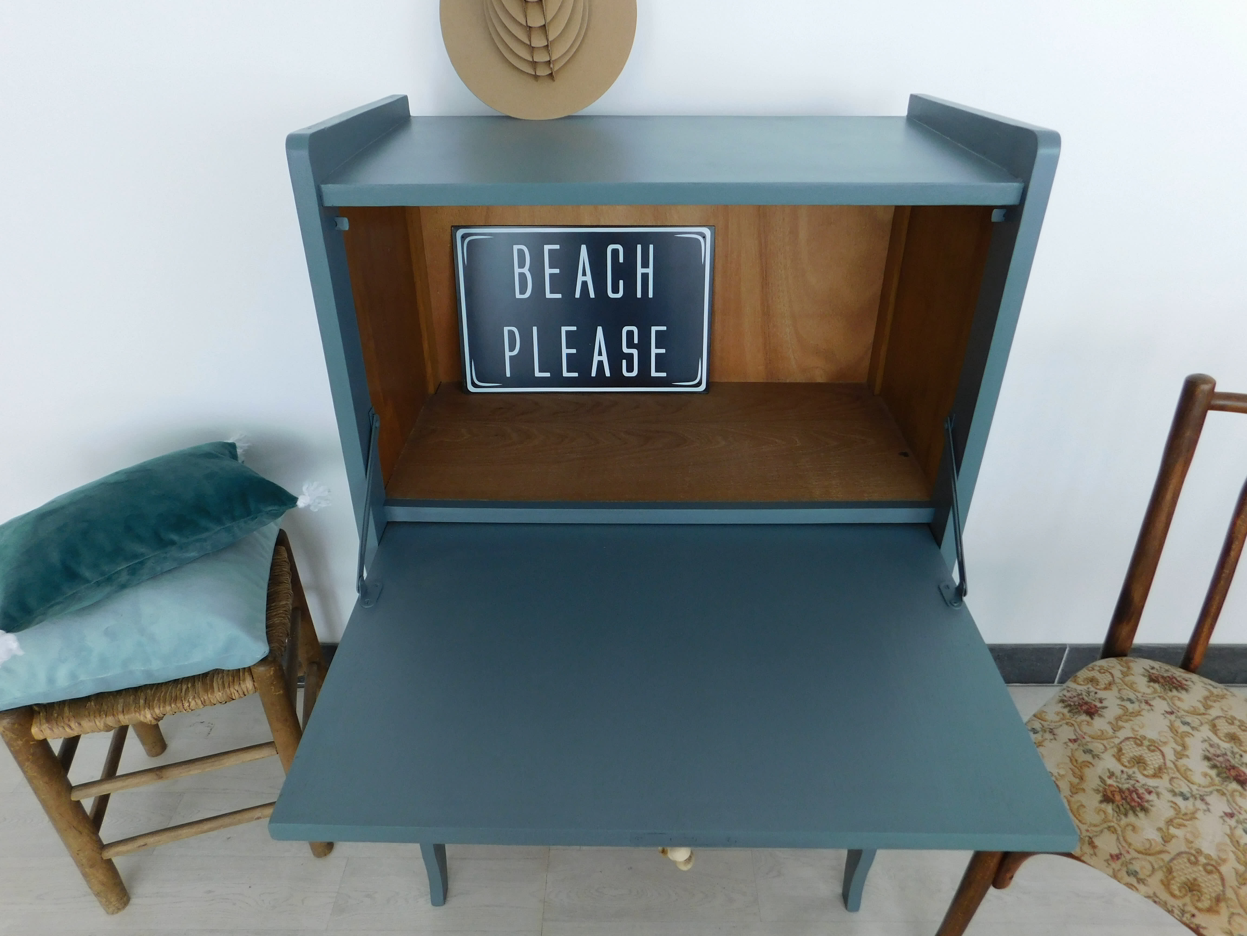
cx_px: 624
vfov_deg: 58.9
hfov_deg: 73.9
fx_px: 829
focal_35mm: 23
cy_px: 468
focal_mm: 4
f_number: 3
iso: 125
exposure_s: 1/25
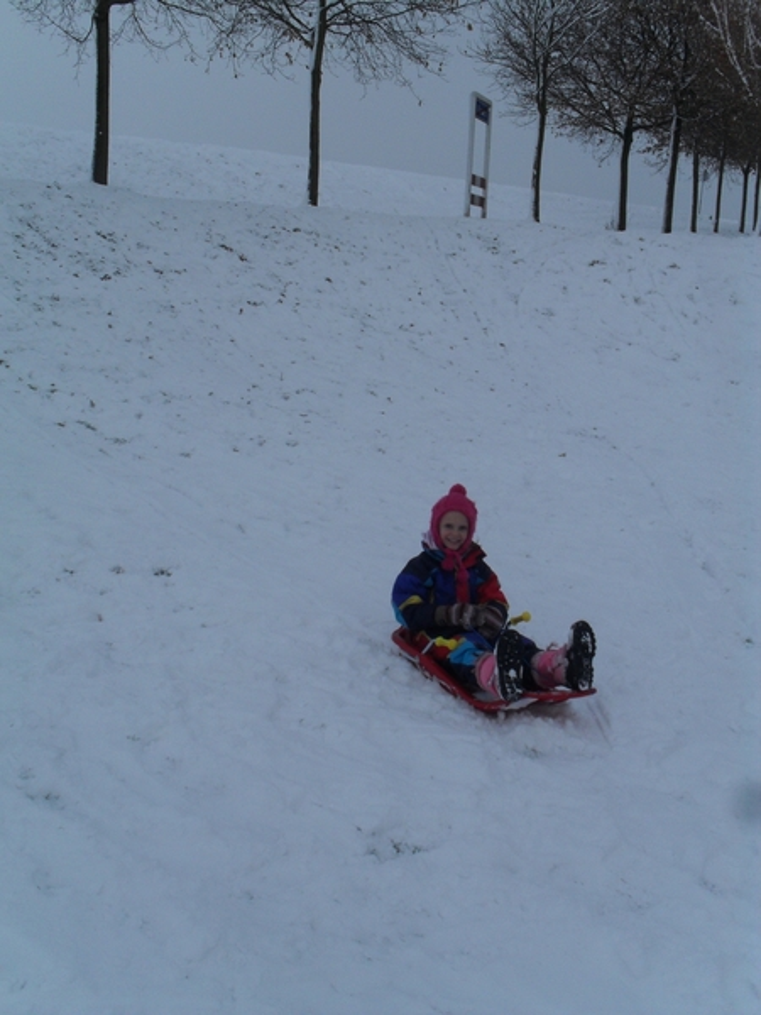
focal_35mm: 35
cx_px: 380
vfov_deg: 52.6
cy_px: 508
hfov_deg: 40.7
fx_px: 1026
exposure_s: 1/250
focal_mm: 6.3
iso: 100
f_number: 8.4
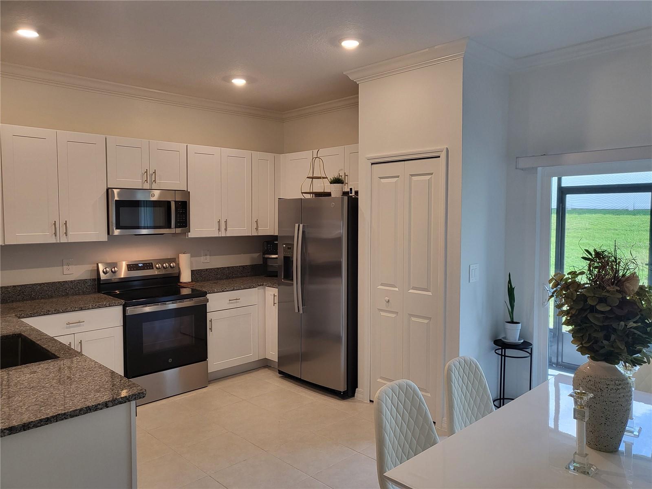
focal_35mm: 26
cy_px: 244
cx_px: 326
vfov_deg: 53.1
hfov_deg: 67.3
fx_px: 490
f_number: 1.8
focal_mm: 4.25
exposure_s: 1/120
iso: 160
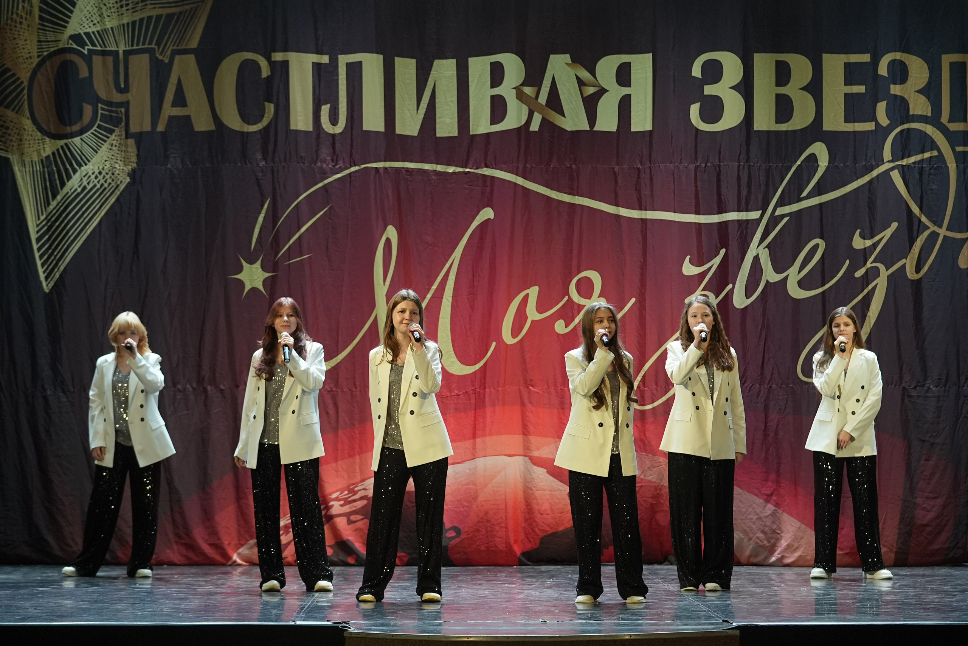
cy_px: 323
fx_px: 3227
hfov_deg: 17.1
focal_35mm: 120
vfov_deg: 11.4
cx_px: 484
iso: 1600
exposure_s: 1/400
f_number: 2.8
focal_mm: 80
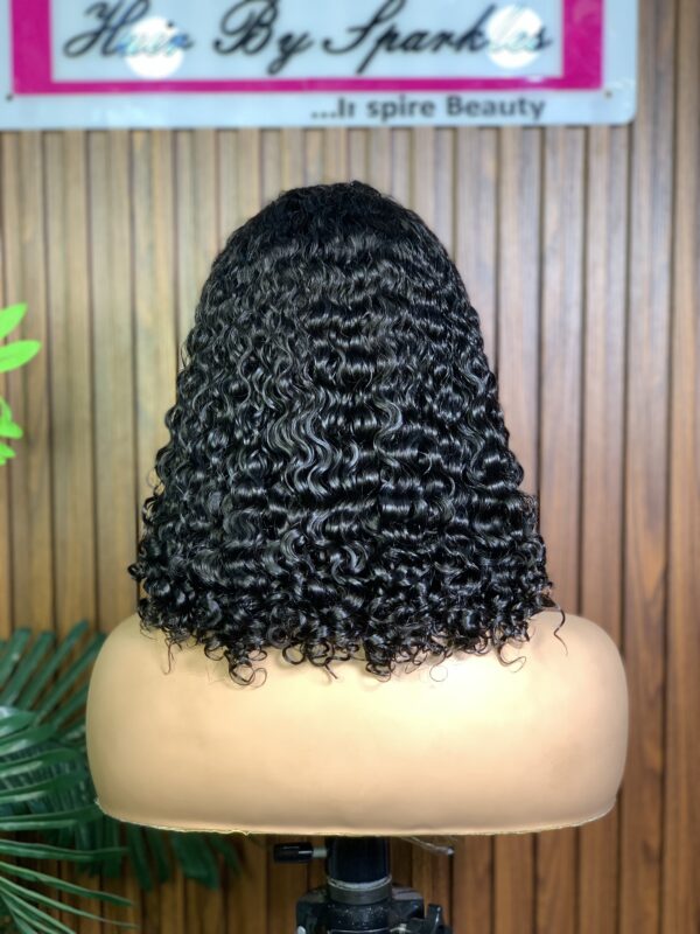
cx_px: 350
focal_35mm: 52
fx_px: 1402
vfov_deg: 36.8
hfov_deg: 28.0
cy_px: 467
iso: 64
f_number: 2.4
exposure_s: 1/88
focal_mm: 6
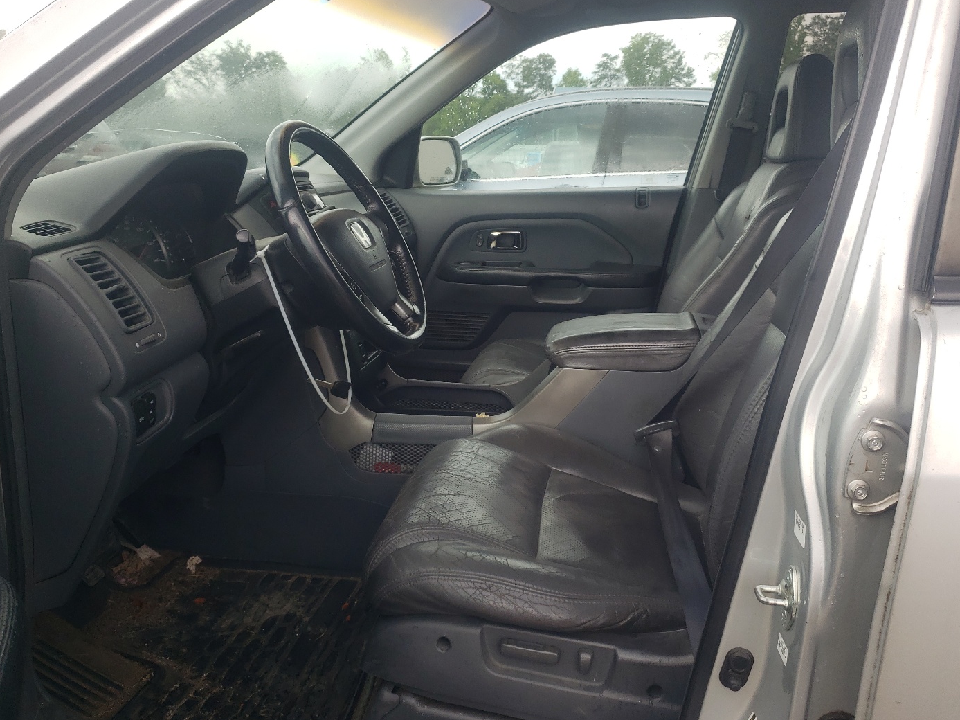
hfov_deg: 60.0
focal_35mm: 30
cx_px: 482
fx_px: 832
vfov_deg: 46.8
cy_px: 345
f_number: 1.5
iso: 50
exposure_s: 1/526
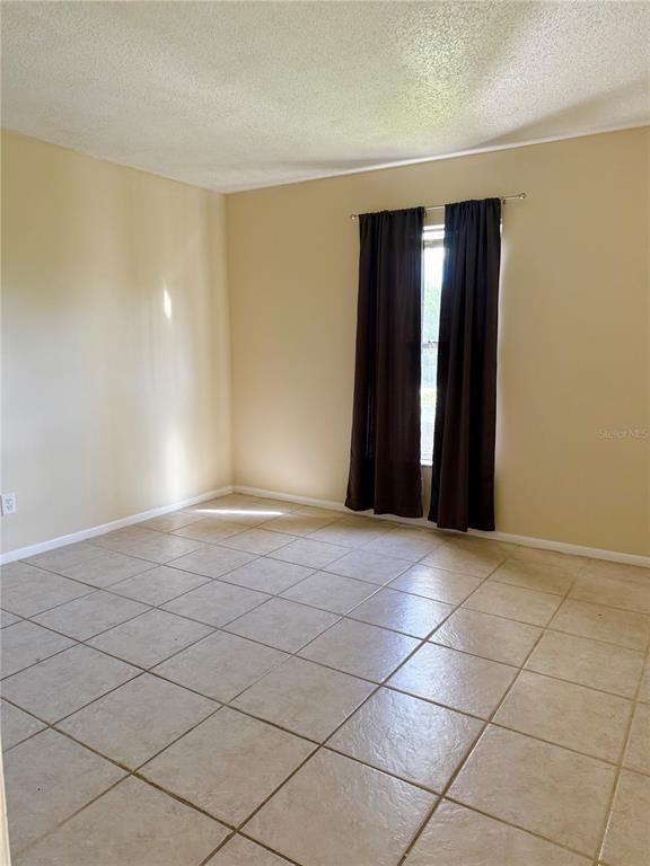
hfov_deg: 56.8
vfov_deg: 71.6
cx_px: 325
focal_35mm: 24
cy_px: 433
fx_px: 601
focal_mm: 6.76
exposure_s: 1/94
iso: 200
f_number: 1.78
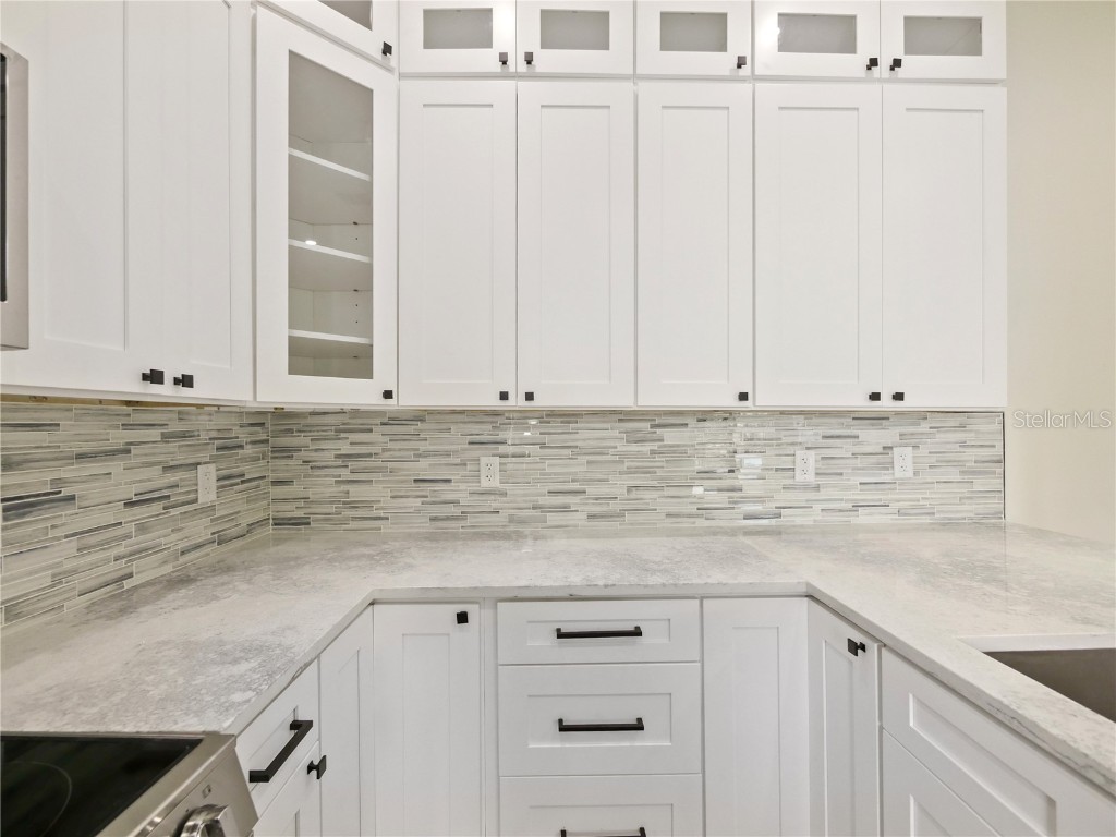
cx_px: 558
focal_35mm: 14
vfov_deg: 85.7
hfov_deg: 102.1
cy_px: 418
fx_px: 451
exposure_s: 1/60
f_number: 4
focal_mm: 7
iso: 640
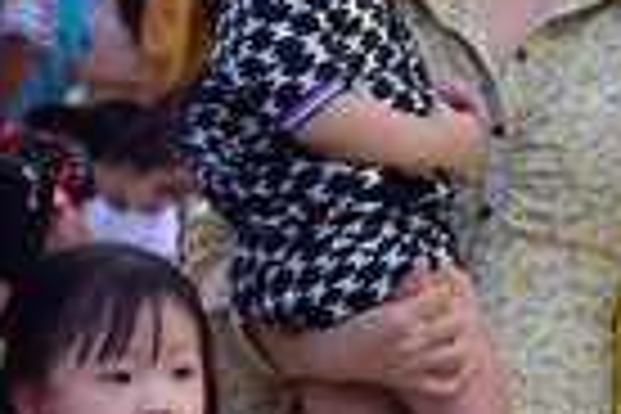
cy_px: 263
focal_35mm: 494
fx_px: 8521
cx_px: 477
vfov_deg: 2.8
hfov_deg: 4.2
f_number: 11
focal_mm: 105
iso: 500
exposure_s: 1/80
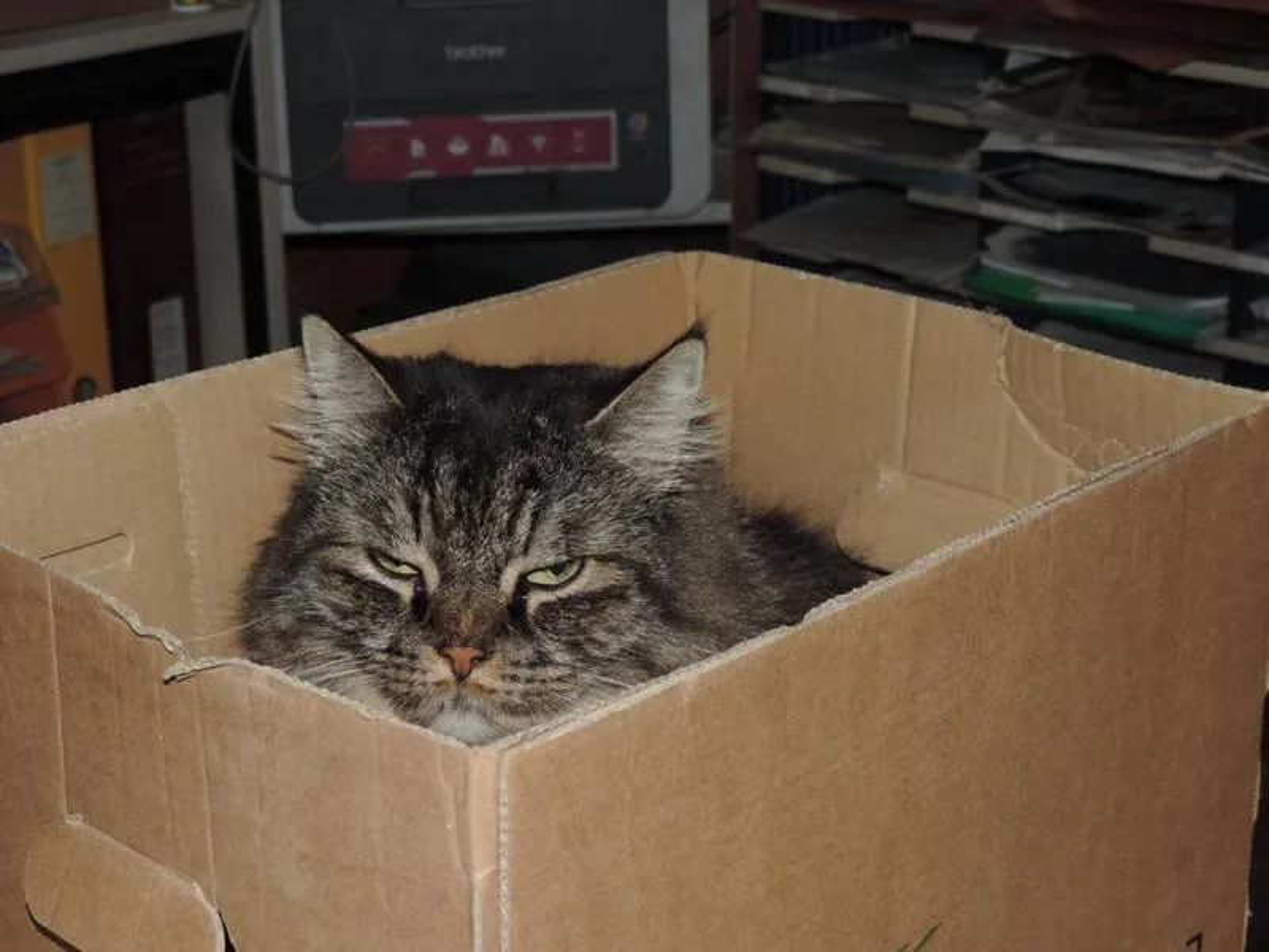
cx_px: 634
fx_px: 2566
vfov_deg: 21.0
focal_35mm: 70
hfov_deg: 27.8
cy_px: 476
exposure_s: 1/40
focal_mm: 12.4
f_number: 3.9
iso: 200
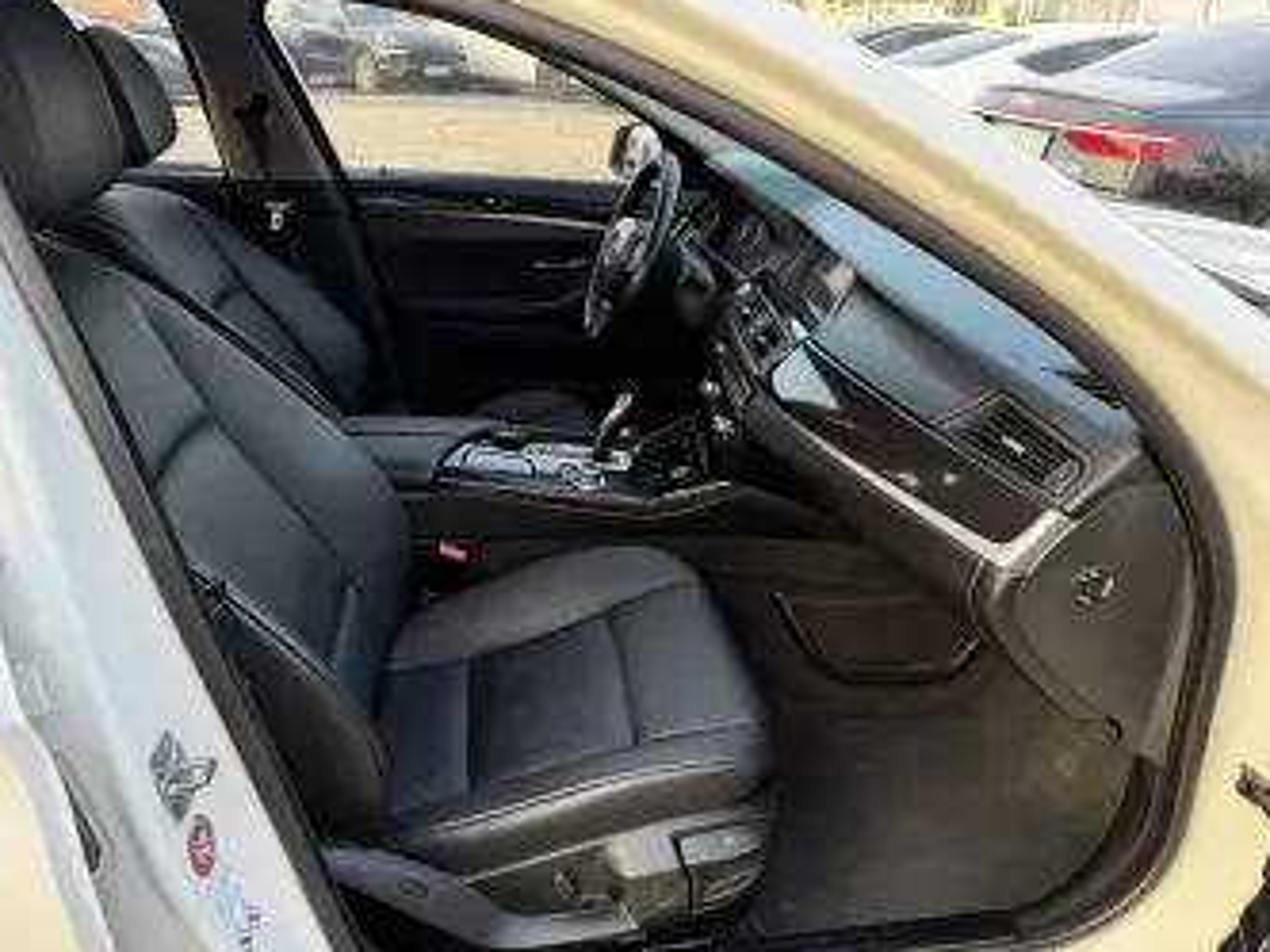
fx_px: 954
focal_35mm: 26
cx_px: 627
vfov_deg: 53.0
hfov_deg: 67.3
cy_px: 497
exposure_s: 1/203
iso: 125
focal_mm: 6.76
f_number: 1.78
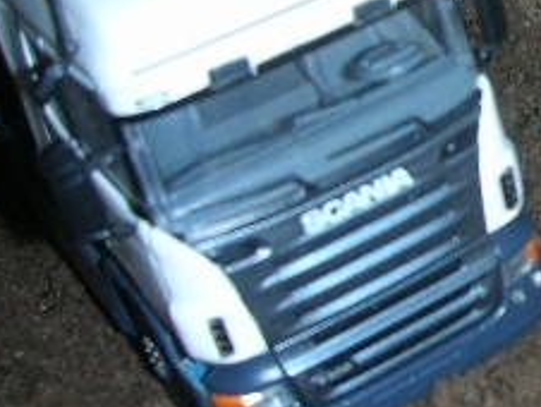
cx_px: 694
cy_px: 86
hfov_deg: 18.5
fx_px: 1549
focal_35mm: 99
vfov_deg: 14.9
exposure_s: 1/60.1
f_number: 3
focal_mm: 5.8
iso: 50
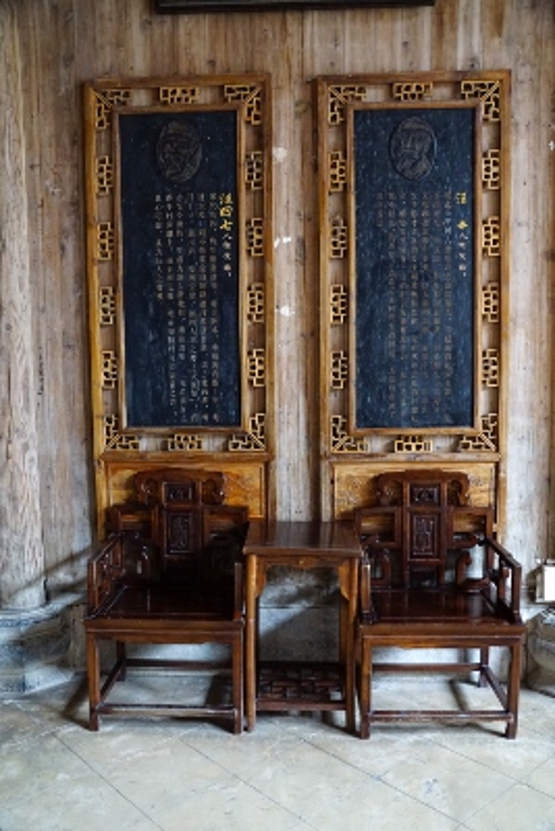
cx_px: 278
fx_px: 762
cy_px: 416
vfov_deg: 57.2
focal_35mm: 33
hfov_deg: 40.0
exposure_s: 1/60
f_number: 4
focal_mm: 22
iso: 2500
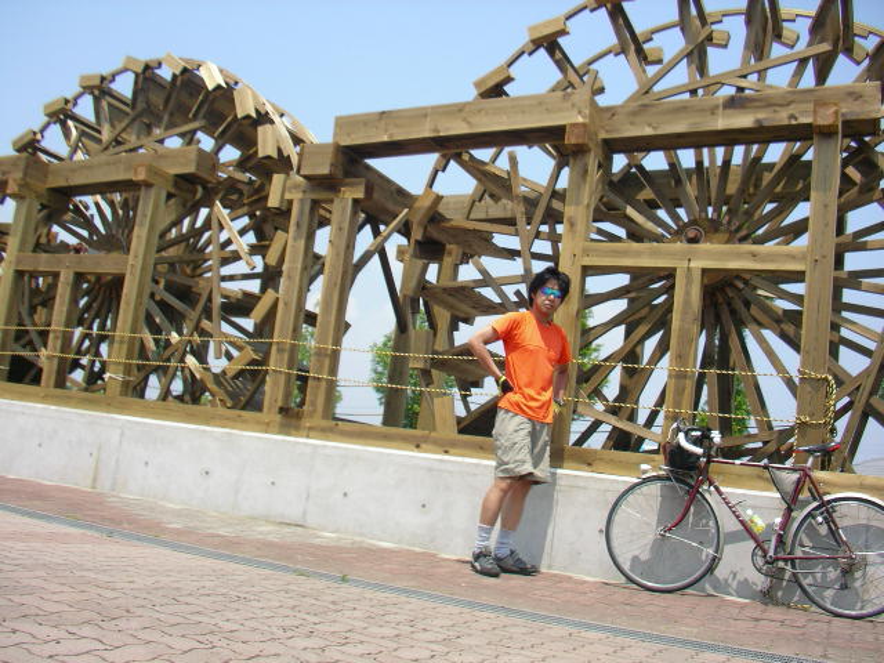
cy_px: 332
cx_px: 442
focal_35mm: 37
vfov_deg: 38.7
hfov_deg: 50.1
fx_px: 945
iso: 50
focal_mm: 5.7
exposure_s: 1/400
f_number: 2.8
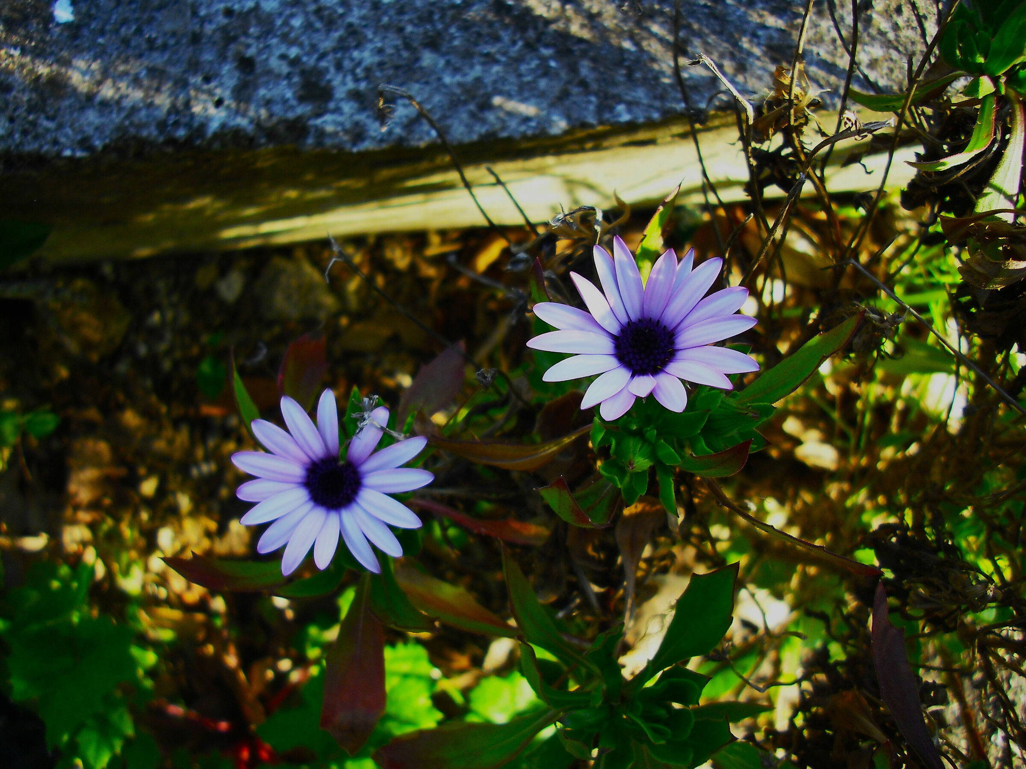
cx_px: 513
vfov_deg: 37.7
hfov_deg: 49.0
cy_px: 384
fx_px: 1126
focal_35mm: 38
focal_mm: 6.2
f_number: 2.8
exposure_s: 1/200
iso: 100
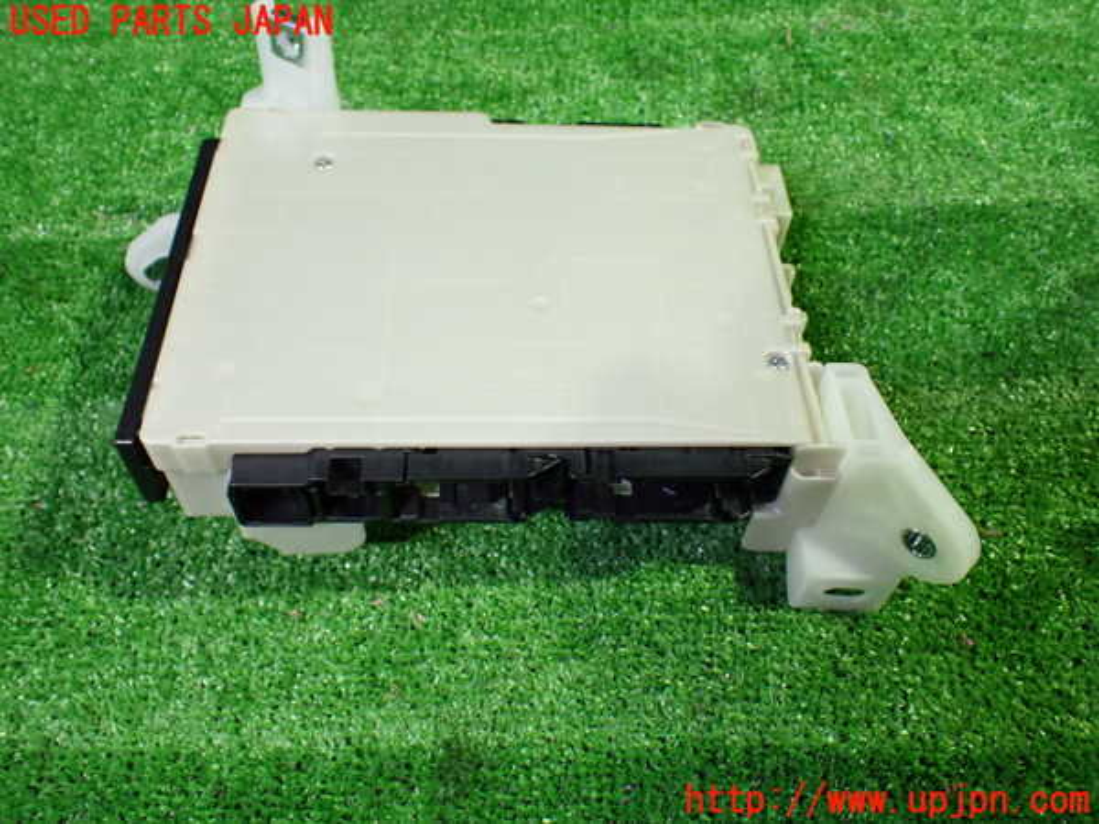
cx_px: 550
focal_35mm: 30
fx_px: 952
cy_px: 412
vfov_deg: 46.8
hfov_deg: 60.0
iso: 800
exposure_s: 1/60
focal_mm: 5.4
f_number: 2.3
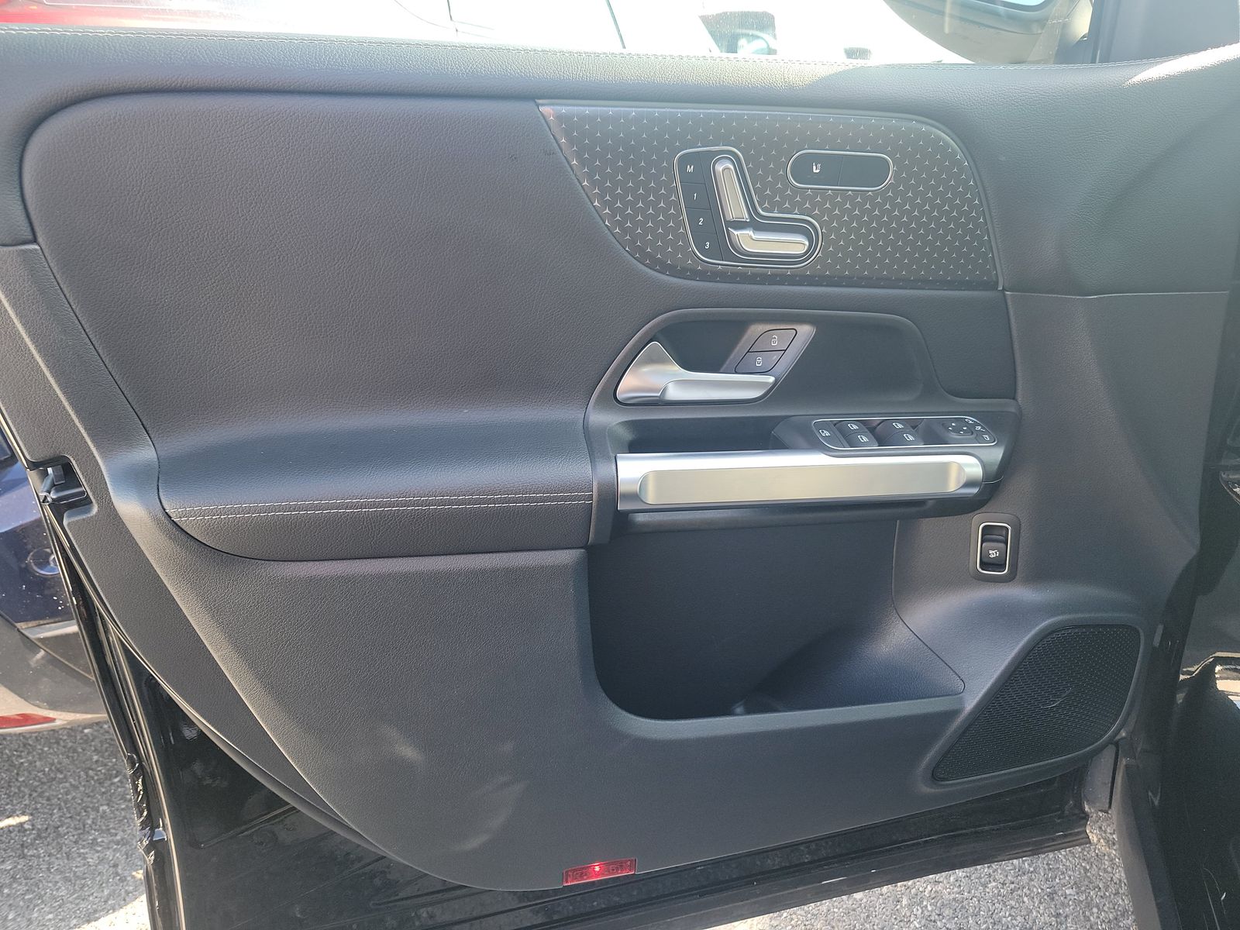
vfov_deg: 56.8
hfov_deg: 71.6
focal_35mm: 24
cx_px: 620
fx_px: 860
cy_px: 465
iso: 75
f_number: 1.8
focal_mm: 6.7
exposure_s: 1/59
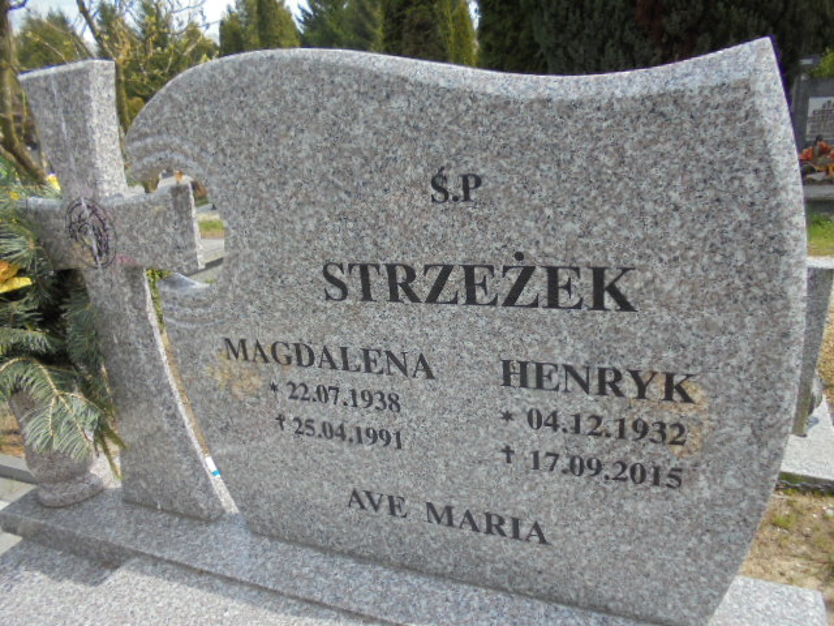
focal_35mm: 26
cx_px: 417
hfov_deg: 67.3
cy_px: 313
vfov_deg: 53.1
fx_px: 626
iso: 100
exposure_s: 1/640
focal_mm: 4.6
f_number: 3.5
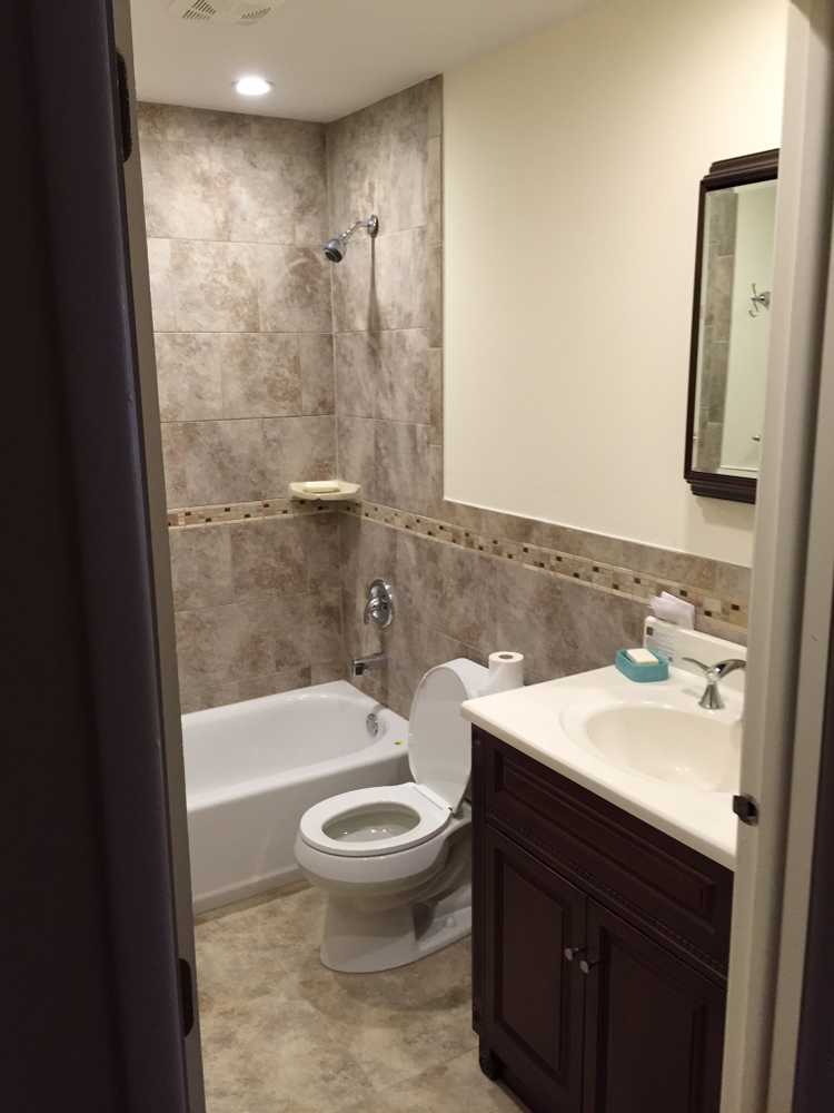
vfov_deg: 61.7
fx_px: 932
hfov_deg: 48.2
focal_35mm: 29
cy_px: 556
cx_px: 417
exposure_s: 1/30
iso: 125
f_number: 2.2
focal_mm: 4.15
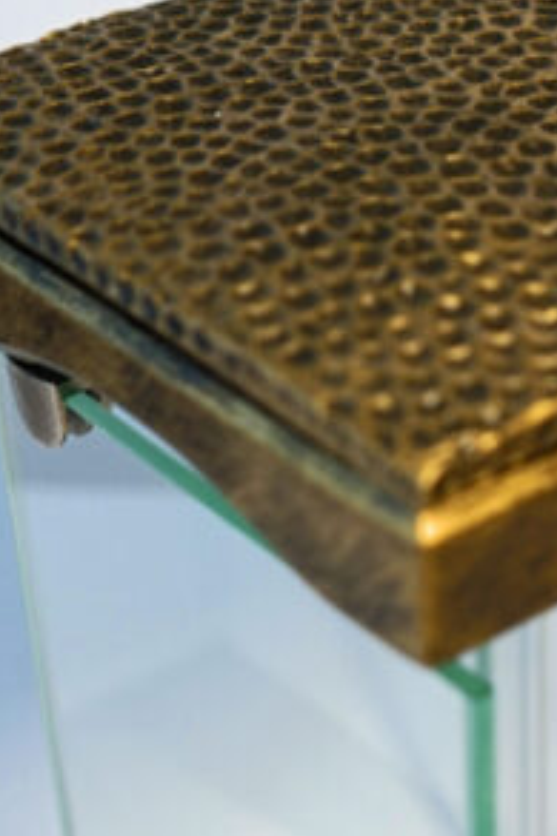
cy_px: 750
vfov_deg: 23.1
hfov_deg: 15.7
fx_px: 1998
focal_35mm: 86
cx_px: 508
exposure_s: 1/30
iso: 250
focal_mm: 28
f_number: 3.5
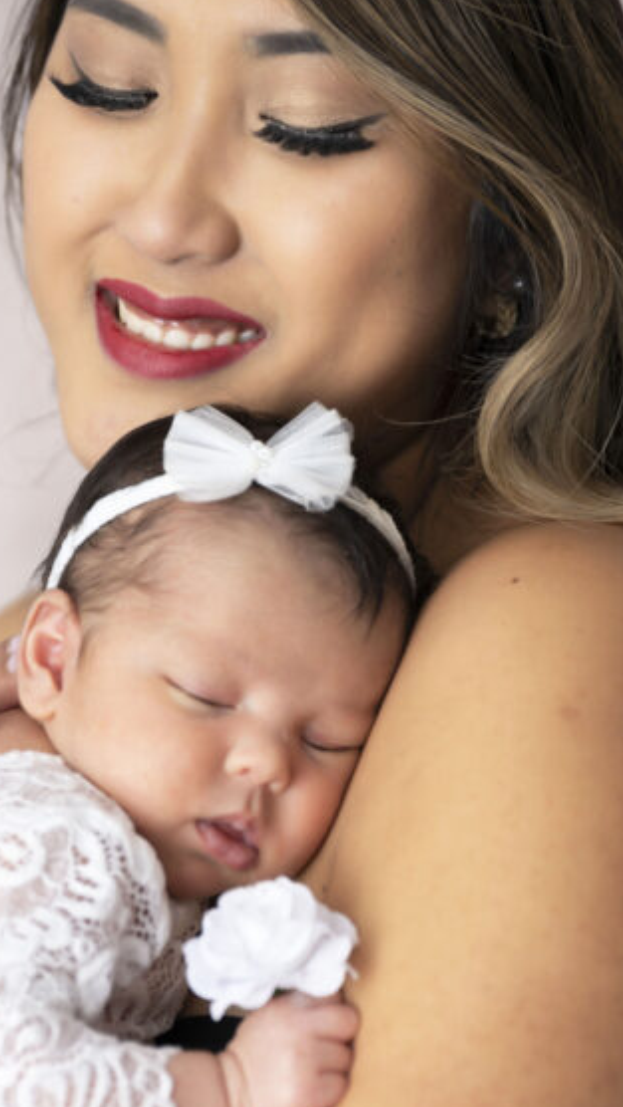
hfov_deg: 9.0
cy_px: 737
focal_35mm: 135
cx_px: 190
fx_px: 3962
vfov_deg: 15.9
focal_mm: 70
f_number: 3.2
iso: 160
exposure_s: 1/200
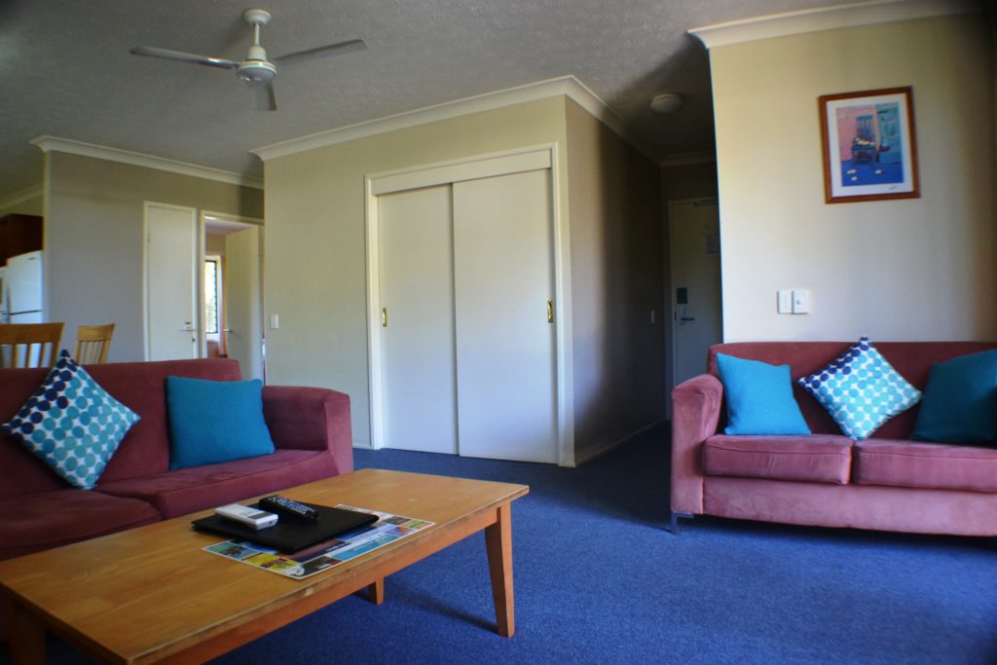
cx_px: 498
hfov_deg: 61.9
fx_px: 831
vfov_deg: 43.6
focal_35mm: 30
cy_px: 332
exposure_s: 1/50
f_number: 3.8
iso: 800
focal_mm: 20
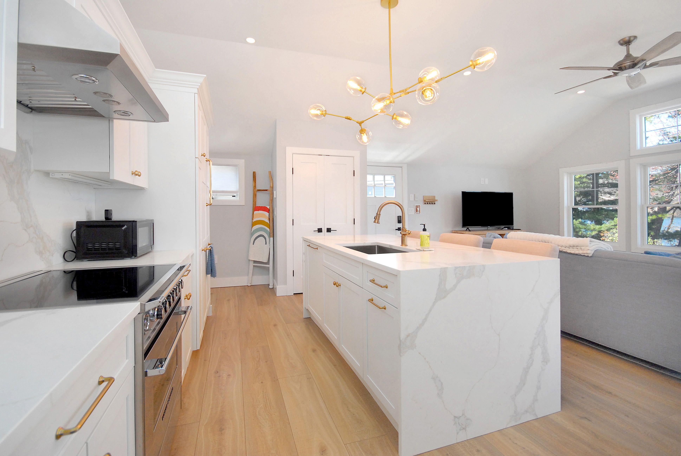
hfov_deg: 100.3
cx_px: 340
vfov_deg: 77.5
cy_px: 228
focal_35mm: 15
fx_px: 284
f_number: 5.6
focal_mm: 10
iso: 640
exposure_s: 1/60
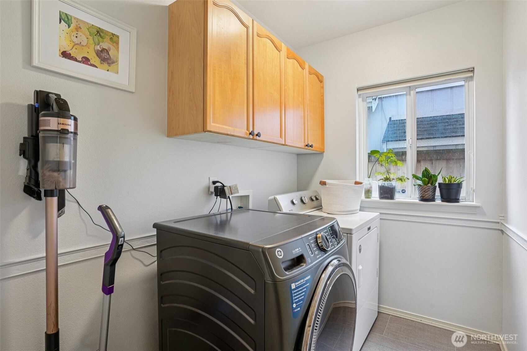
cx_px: 264
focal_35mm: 17
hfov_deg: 93.3
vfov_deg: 70.4
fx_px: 249
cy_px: 176
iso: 400
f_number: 8
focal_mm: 17
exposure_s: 1/8
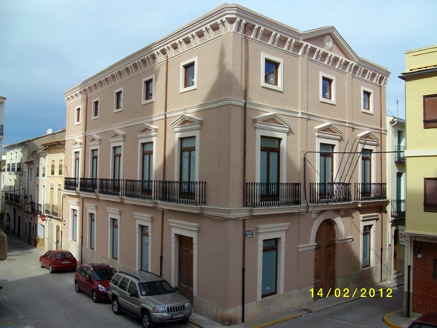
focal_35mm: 32
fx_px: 404
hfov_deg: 56.8
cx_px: 218
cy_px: 164
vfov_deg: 44.2
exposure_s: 1/419
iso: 80
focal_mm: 5.7
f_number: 5.5
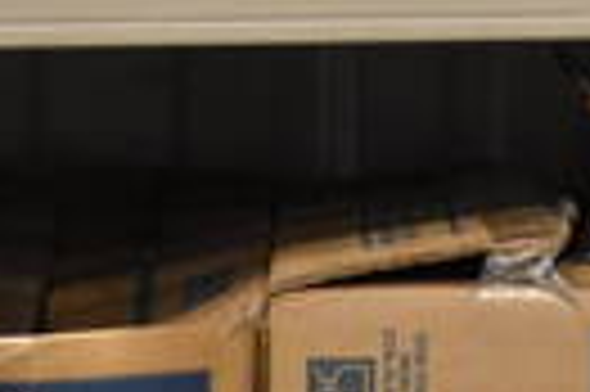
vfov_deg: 5.3
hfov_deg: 8.2
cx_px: 347
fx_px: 4125
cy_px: 798
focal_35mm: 252
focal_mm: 36
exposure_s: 1/125
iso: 3200
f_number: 4.8
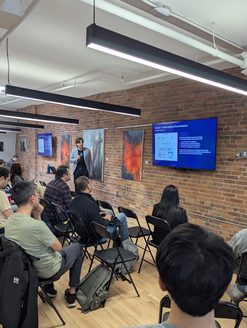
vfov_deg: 63.1
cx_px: 116
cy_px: 185
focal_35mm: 28
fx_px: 266
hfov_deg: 49.8
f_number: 1.85
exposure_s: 1/231
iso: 395
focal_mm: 6.81
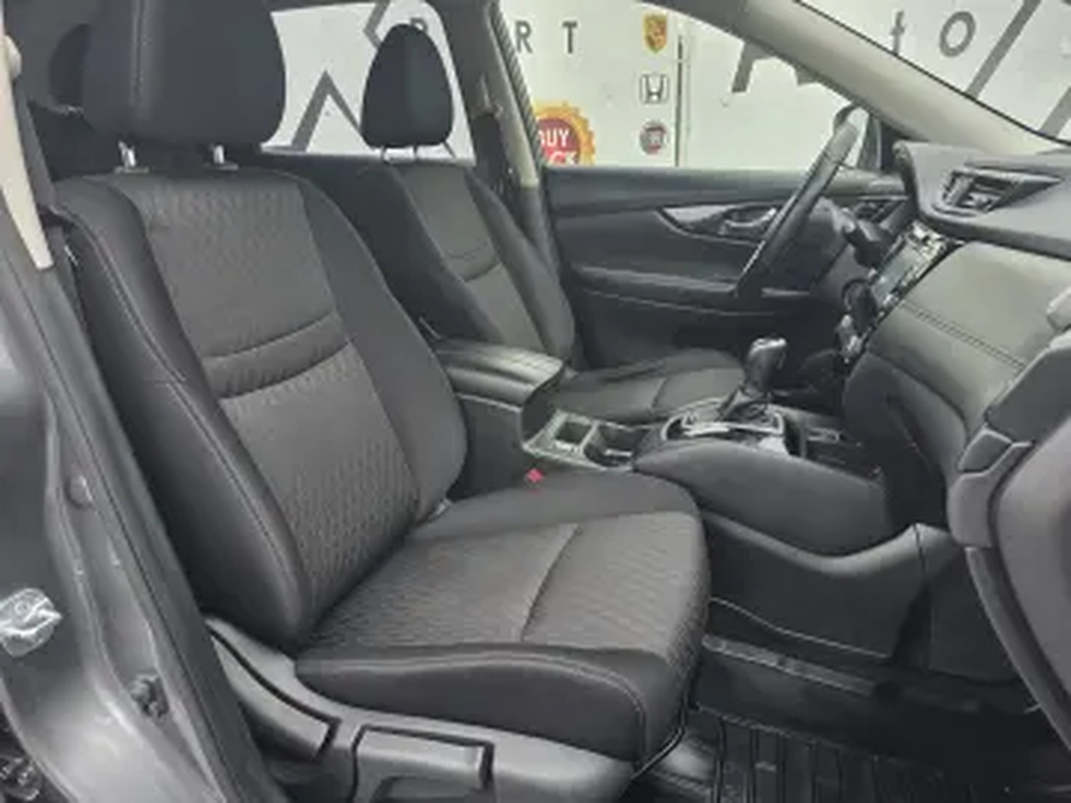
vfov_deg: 58.9
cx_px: 536
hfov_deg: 73.9
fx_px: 712
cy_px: 402
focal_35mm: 23
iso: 125
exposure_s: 1/180
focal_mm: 6.3
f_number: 1.7
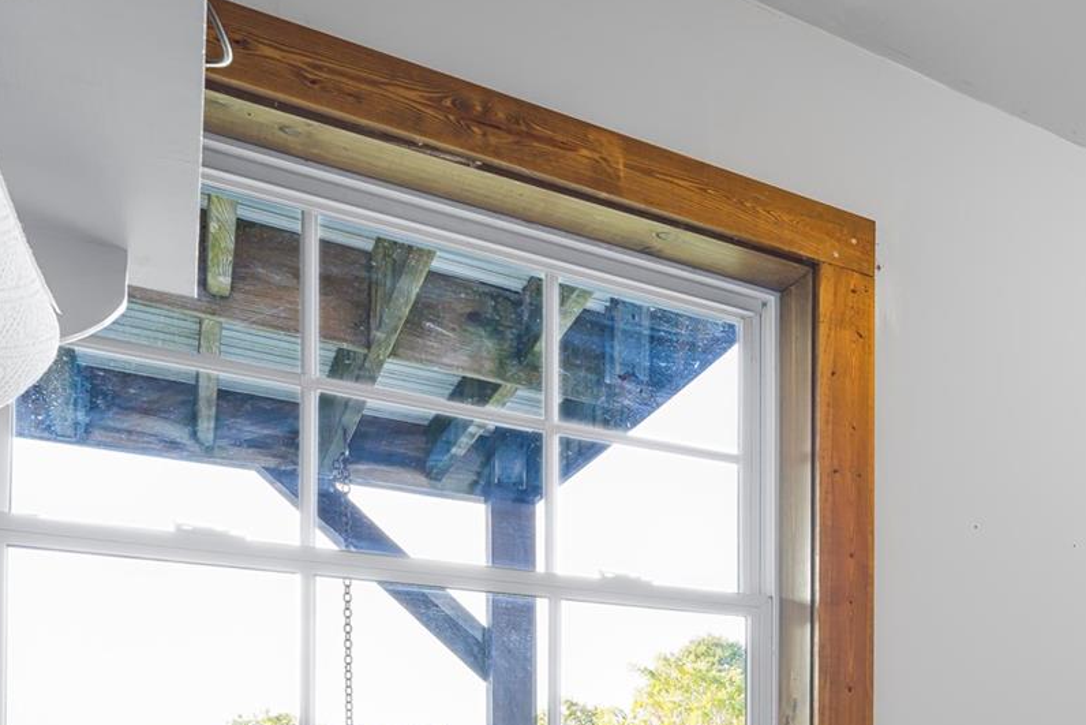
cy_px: 782
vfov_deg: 32.7
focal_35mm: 36
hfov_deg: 40.8
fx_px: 1086
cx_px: 1237
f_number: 9
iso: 250
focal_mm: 14
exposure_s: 1/2
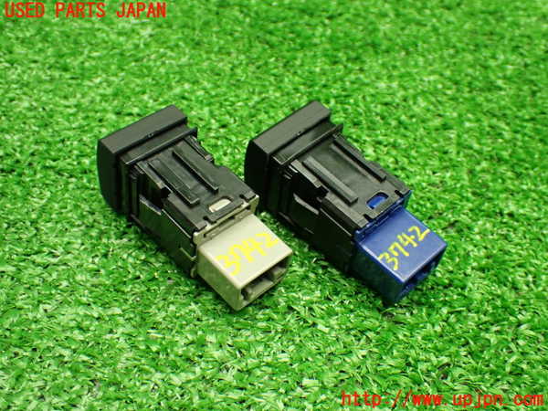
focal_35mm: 44
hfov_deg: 42.9
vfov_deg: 32.9
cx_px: 274
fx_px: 697
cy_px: 206
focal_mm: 7.84
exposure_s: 1/80
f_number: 2.9
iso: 800
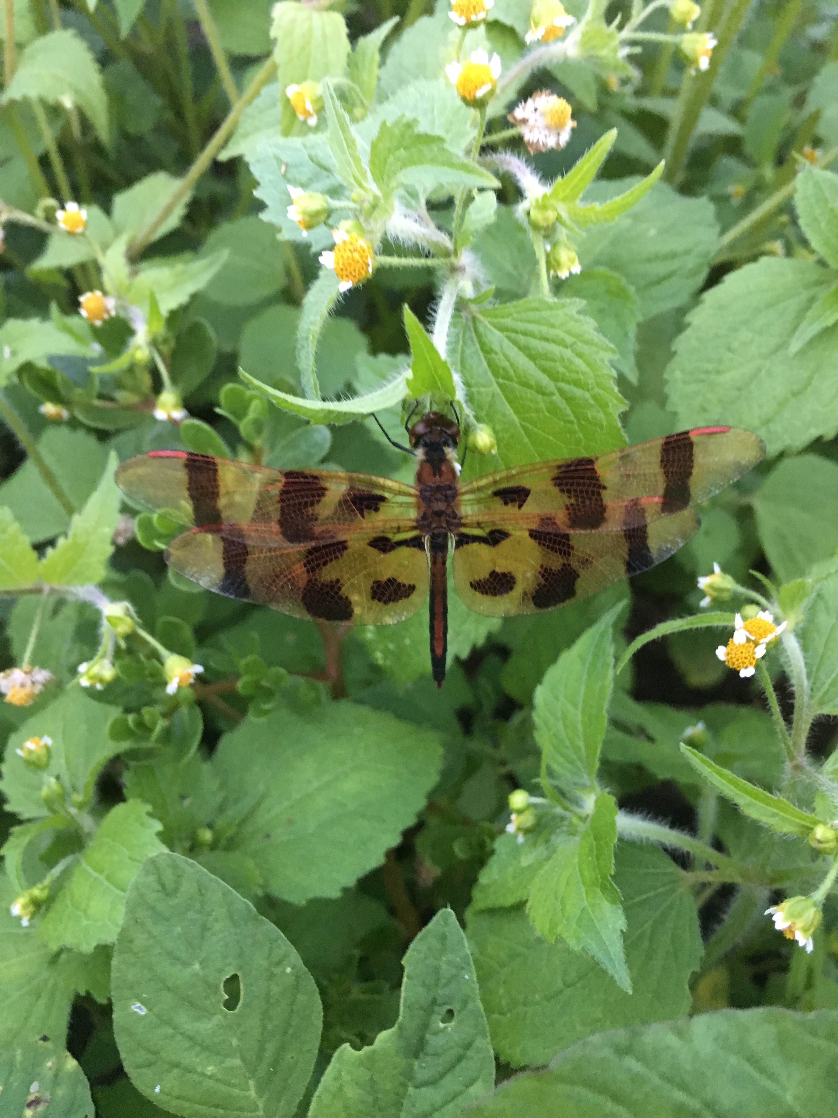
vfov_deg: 61.7
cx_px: 419
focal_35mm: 29
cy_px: 559
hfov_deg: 48.2
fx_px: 936
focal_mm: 4.15
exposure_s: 1/30
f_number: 2.2
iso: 200
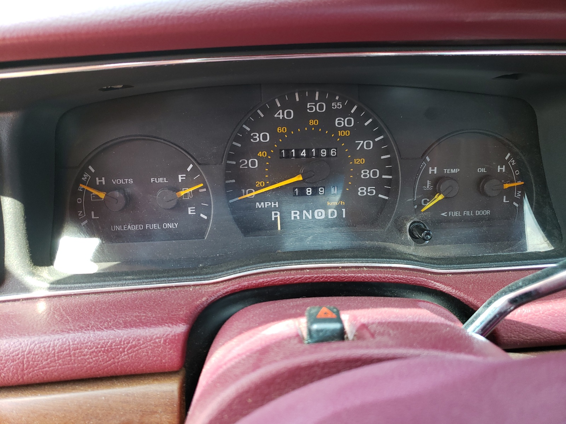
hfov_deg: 67.3
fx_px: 425
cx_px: 283
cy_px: 212
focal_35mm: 26
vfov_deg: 53.1
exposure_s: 1/100
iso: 56
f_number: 1.5
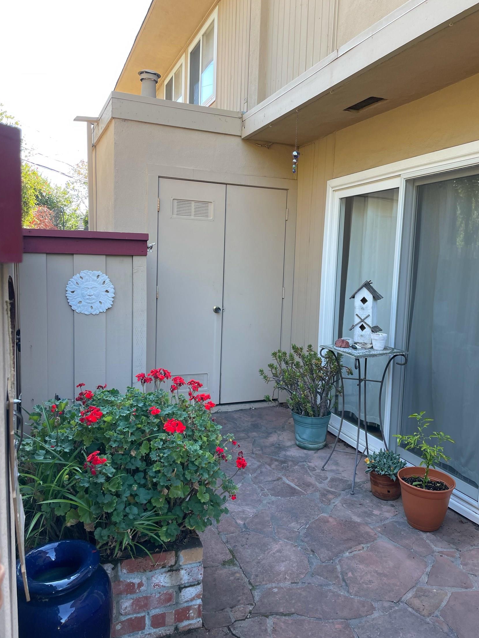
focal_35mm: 27
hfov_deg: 51.3
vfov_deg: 65.3
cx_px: 245
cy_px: 315
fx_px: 498
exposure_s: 1/154
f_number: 1.6
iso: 32
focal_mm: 4.2
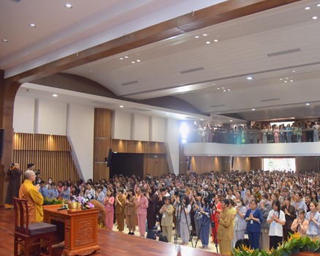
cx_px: 214
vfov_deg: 44.5
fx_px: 312
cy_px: 134
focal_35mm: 33
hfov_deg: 53.1
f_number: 4.5
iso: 1250
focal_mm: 24
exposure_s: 1/160
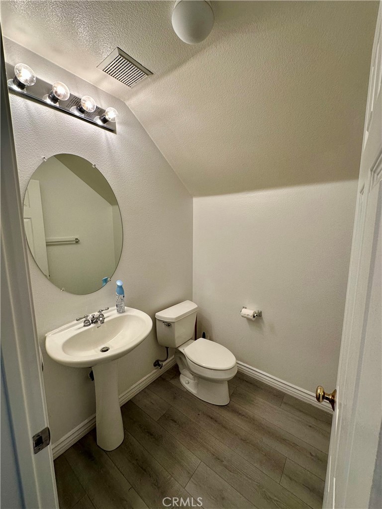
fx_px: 206
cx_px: 191
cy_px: 254
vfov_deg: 102.1
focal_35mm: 14
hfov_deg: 85.7
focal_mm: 2.22
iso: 125
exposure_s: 1/120
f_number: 2.2
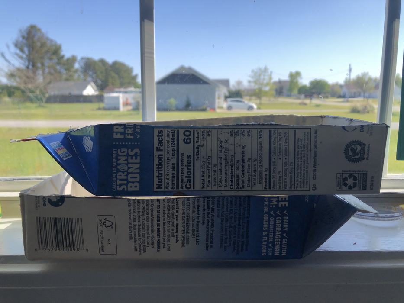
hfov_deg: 63.4
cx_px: 202
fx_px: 327
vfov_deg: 49.8
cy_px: 152
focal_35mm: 28
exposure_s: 1/906
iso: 20
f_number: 1.8
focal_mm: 3.99
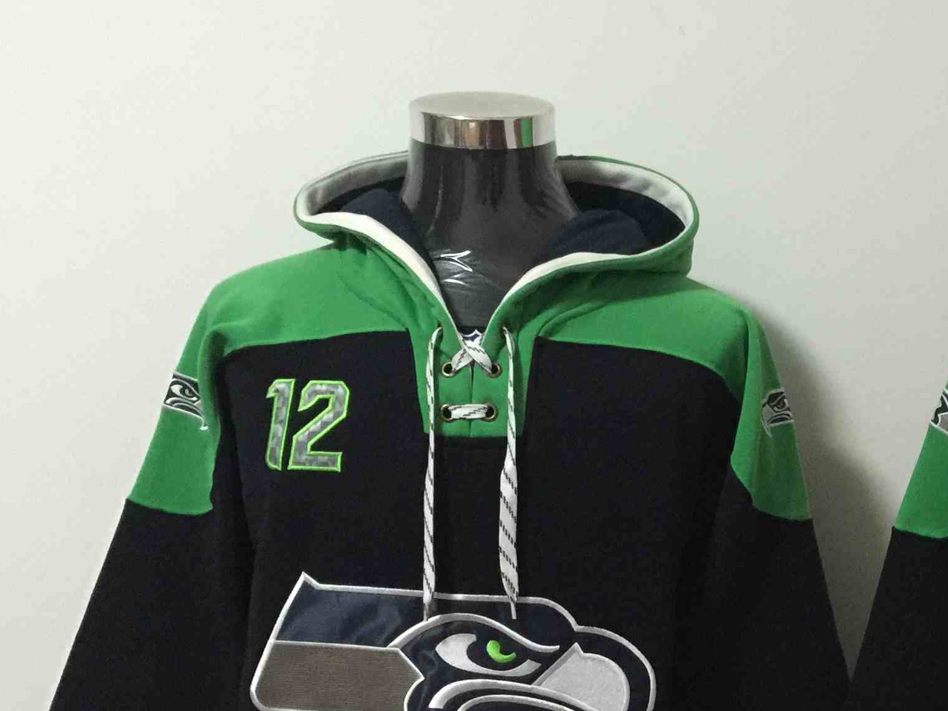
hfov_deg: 29.8
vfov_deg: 23.4
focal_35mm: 62
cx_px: 865
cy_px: 522
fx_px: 1698
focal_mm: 4.15
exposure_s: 1/8
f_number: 2.2
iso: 200
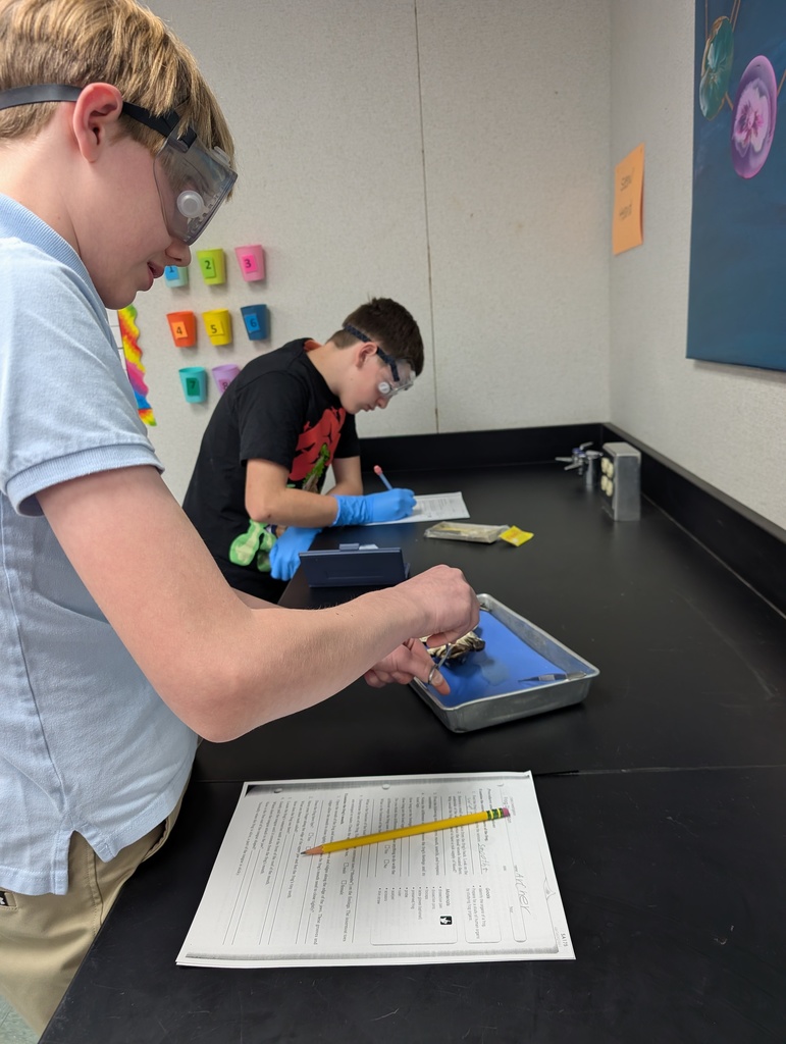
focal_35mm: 24
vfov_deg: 71.5
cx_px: 393
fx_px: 725
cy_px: 522
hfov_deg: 56.9
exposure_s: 1/60
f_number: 1.68
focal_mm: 6.9
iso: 127
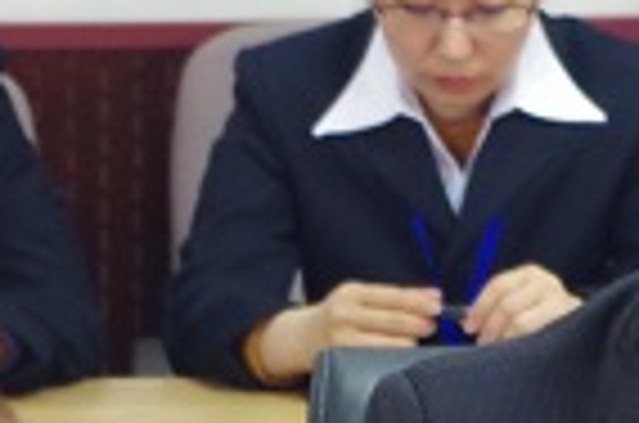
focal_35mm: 321
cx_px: 644
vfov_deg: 4.3
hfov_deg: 6.4
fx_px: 5685
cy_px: 412
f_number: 5.6
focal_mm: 55
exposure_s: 1/15
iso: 1600
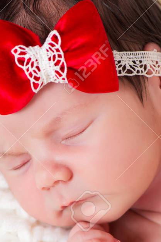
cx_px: 75
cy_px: 137
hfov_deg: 6.3
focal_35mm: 218
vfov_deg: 9.4
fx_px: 1463
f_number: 7.1
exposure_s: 1/200
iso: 200
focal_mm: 105
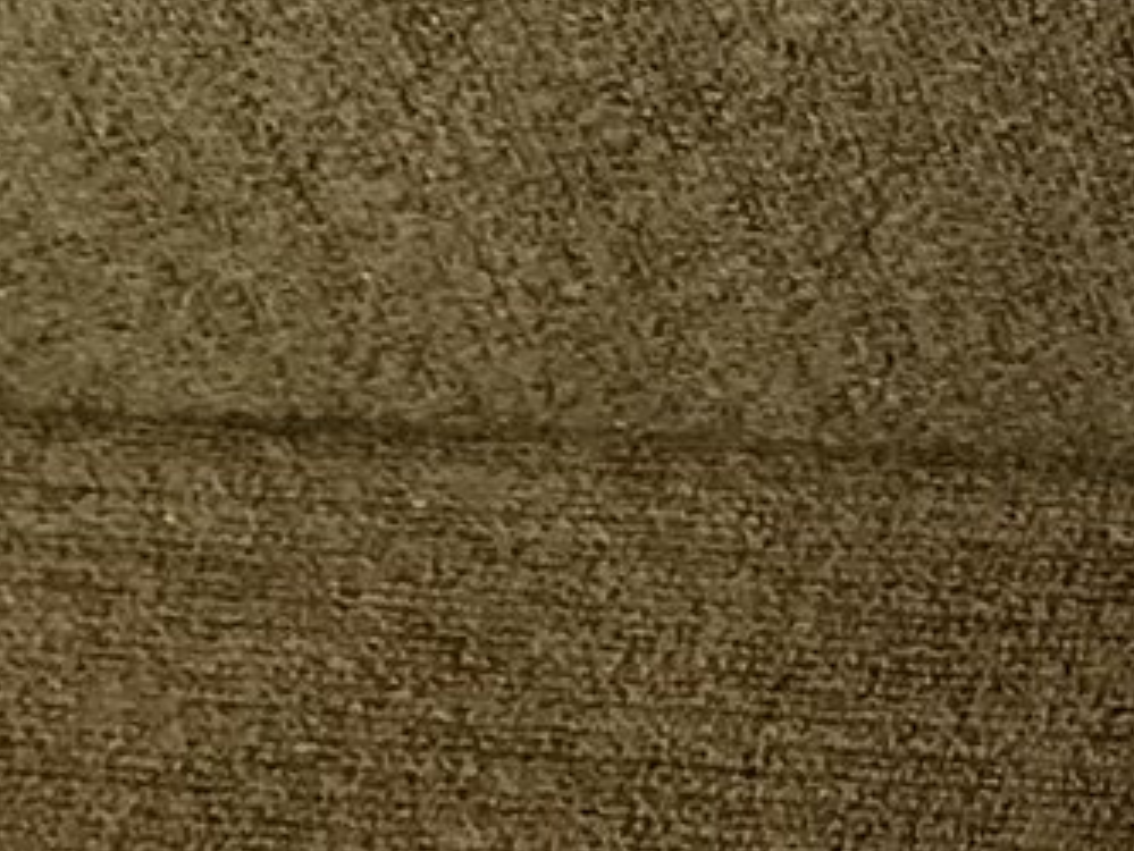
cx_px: 2358
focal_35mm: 141
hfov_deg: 12.2
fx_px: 4621
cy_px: -645
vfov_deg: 10.0
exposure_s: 1/50
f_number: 2.4
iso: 250
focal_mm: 3.3
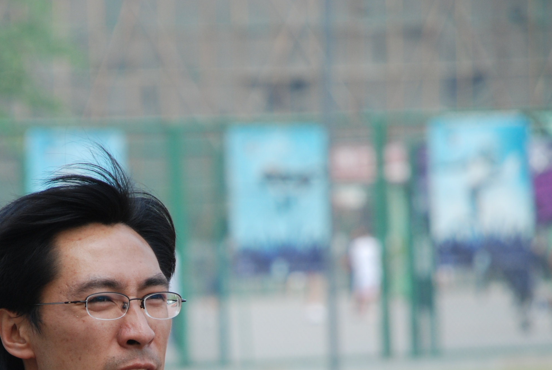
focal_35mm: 399
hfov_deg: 5.2
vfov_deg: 3.5
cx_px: 137
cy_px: 359
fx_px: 6126
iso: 200
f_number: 5.6
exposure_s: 1/400
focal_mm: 135
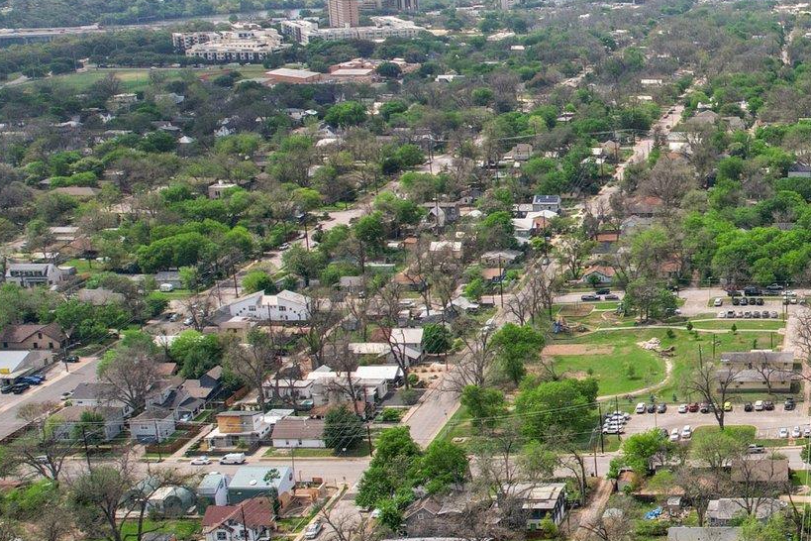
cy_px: 221
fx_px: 1239
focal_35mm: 55
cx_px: 878
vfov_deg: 24.6
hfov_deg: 32.2
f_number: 2.8
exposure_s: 1/3000
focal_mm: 8.38
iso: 120
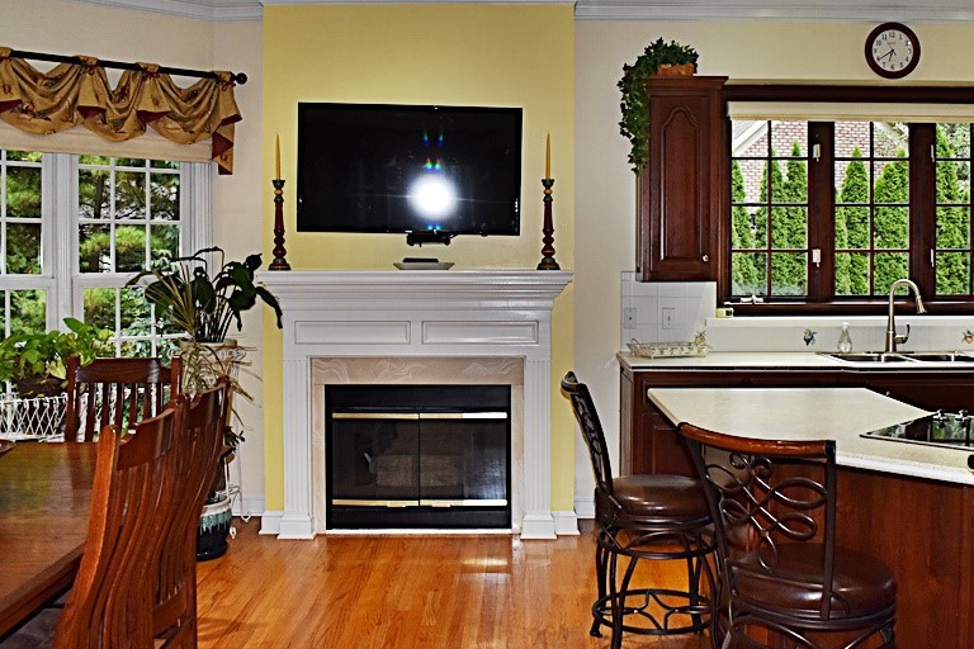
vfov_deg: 36.8
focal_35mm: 36
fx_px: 974
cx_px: 519
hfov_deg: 53.1
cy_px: 272
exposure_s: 1/160
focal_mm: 18
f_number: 3.5
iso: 800
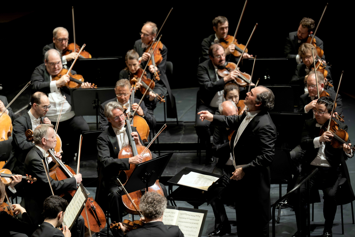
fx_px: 1923
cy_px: 118
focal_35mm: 195
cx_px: 178
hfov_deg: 10.5
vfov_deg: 7.0
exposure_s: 1/250
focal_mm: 195
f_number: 4
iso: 6400
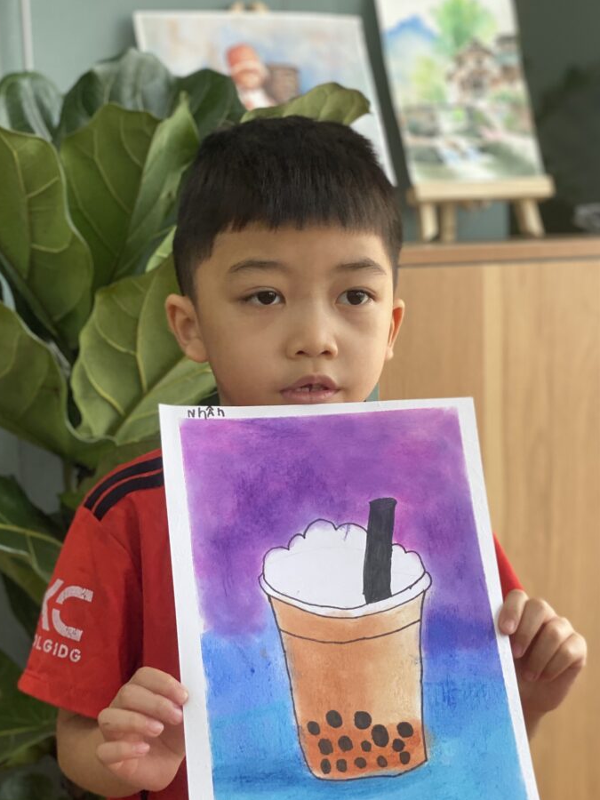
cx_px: 306
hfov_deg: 19.1
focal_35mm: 77
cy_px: 435
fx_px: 1780
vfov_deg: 25.3
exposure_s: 1/122
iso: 64
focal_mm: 6
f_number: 2
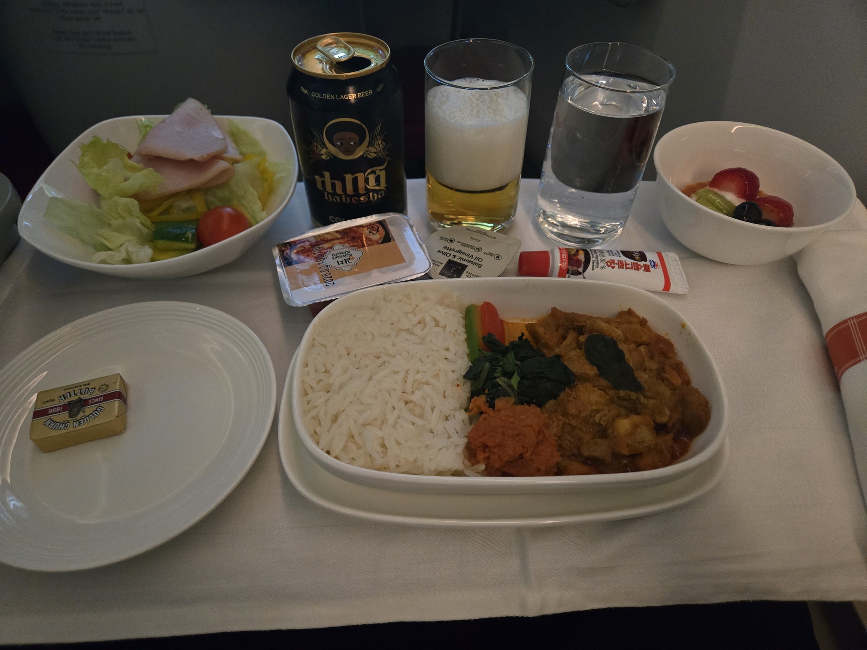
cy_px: 325
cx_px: 434
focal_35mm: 23
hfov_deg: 73.9
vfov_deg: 58.9
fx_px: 576
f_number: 1.8
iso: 1600
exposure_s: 1/42.7
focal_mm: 5.4
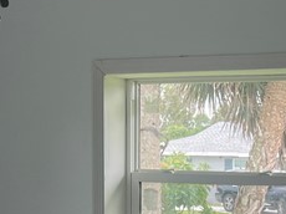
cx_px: 219
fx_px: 957
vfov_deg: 12.4
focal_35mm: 116
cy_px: 280
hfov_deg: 16.9
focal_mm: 5.7
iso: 40
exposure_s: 1/196
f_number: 1.5
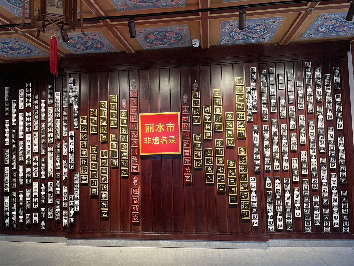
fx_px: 266
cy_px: 133
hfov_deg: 67.3
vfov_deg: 53.1
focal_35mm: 26
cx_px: 177
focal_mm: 4.2
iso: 320
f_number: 1.6
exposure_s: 1/50
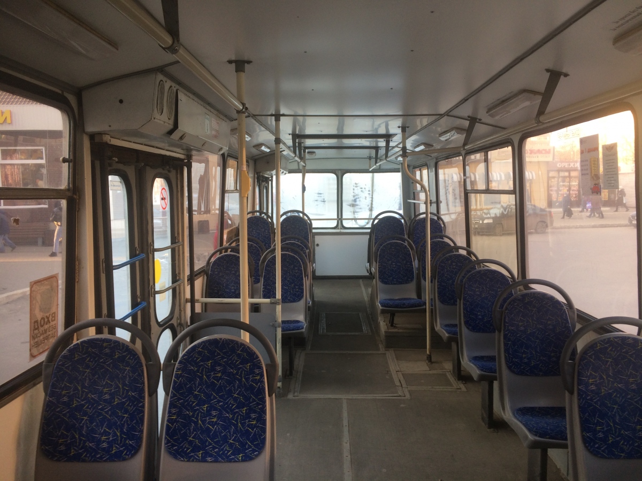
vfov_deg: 48.2
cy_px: 240
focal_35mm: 29
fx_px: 538
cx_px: 321
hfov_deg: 61.7
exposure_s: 1/50
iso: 40
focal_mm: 4.15
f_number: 2.2
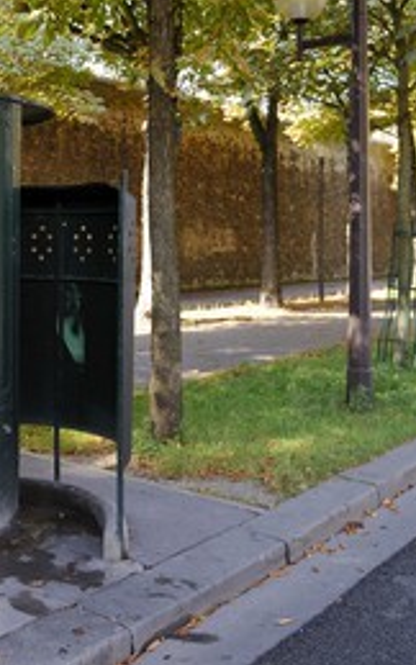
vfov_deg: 46.2
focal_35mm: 43
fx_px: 780
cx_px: 39
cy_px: 308
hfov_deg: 28.7
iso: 200
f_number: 3.2
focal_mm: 26
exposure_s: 1/160
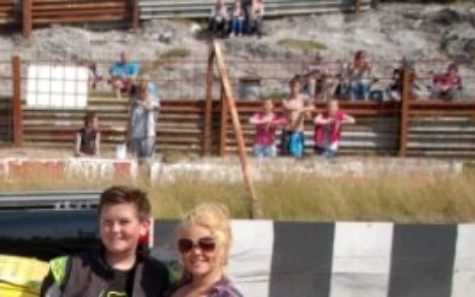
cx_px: -60
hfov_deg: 24.0
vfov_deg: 15.6
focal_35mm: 80
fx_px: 1035
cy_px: 375
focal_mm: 22
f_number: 4
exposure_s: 1/1250
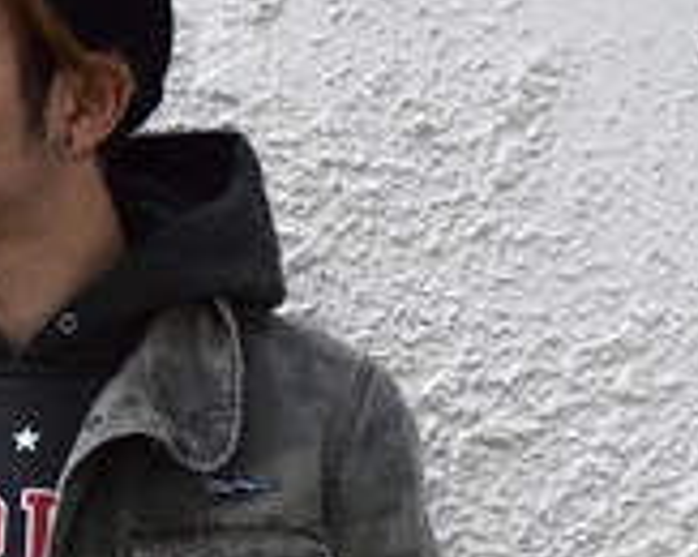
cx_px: 43
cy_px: 705
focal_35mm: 166
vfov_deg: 9.2
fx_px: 3425
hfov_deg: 11.5
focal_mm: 30
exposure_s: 1/125
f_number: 4.2
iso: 3200
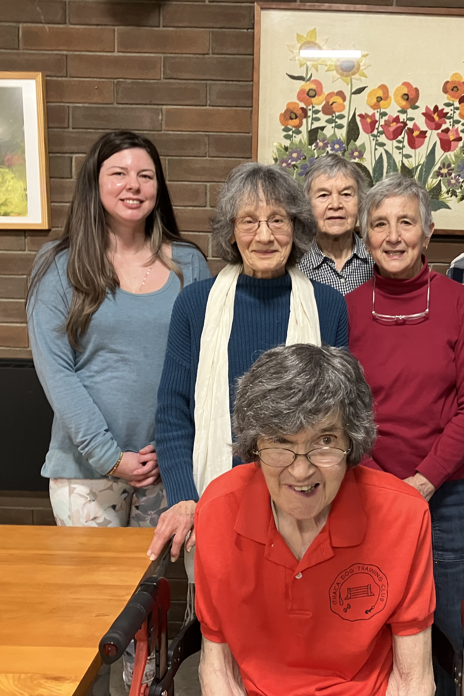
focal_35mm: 39
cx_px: 311
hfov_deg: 33.9
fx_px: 754
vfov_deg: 49.6
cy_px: 349
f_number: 1.8
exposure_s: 1/60
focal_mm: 3.99
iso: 250
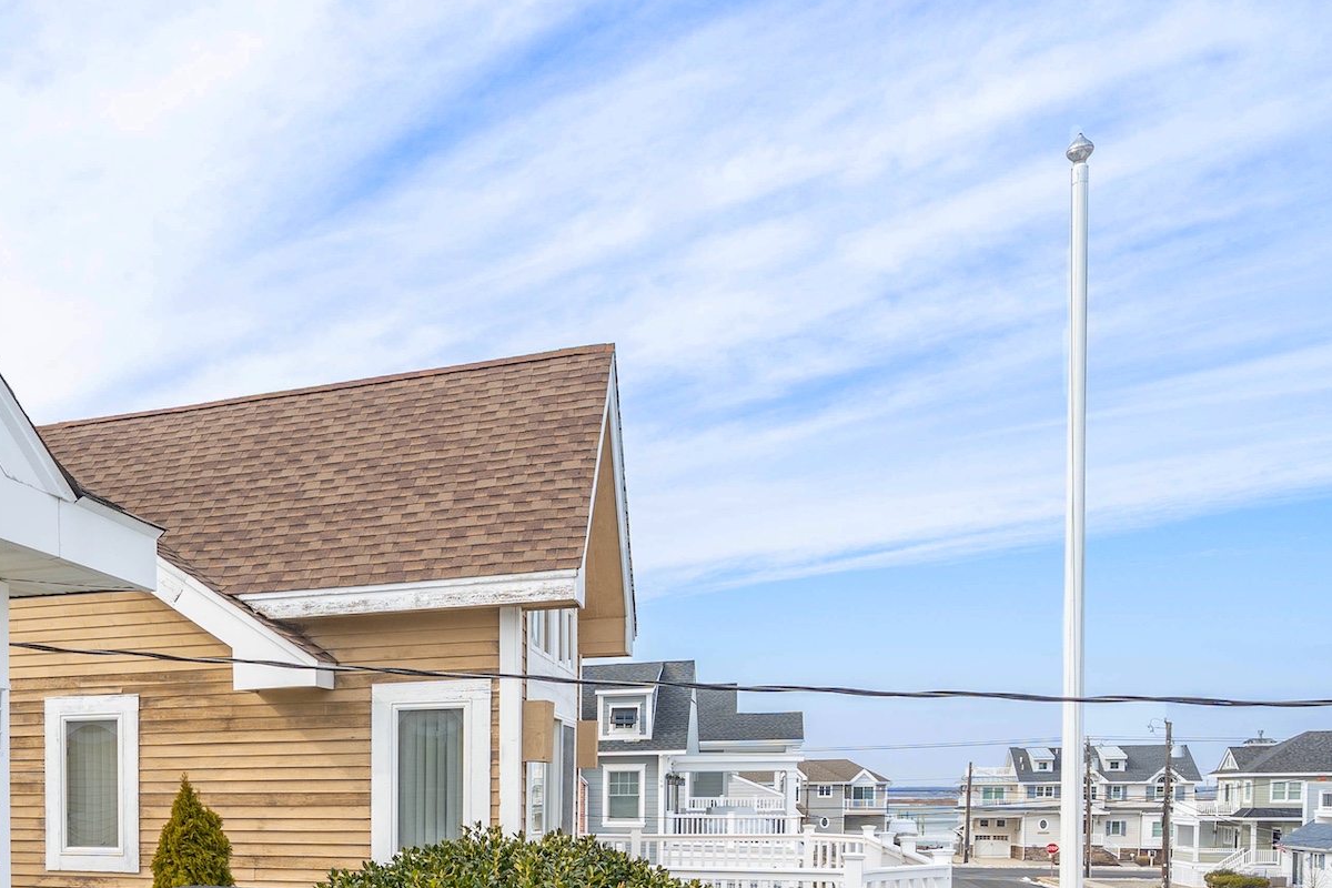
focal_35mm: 35
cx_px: 109
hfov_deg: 48.2
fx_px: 1295
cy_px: 841
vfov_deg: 35.1
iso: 100
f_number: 8
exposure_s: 1/160
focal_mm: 15
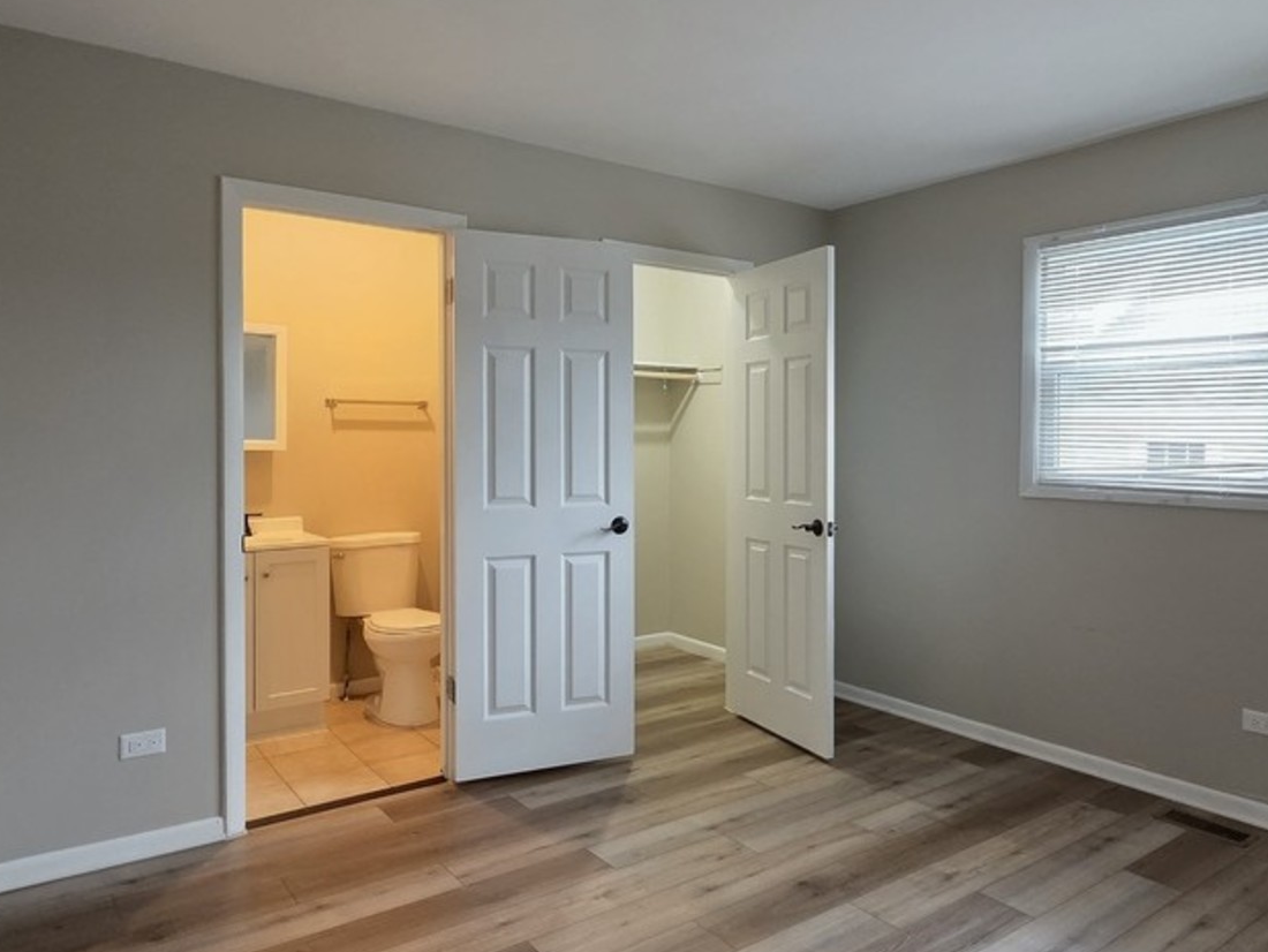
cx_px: 667
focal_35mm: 17
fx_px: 623
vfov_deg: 74.7
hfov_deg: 90.9
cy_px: 458
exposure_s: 1/60
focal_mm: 2.2
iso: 1000
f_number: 2.2
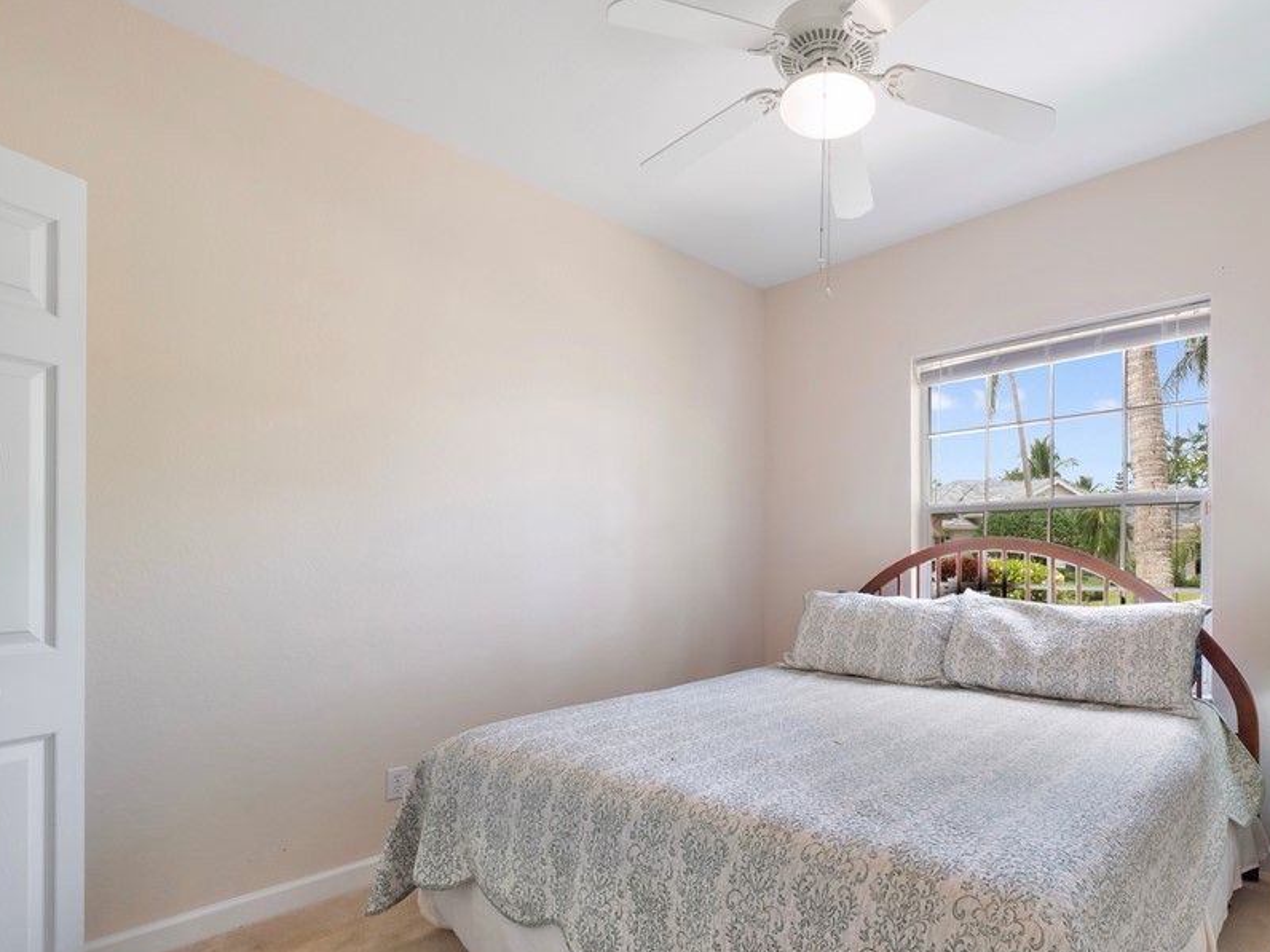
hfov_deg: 85.8
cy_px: 558
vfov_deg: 71.0
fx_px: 660
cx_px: 803
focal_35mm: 18
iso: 200
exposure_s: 1/8
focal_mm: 7
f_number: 7.1
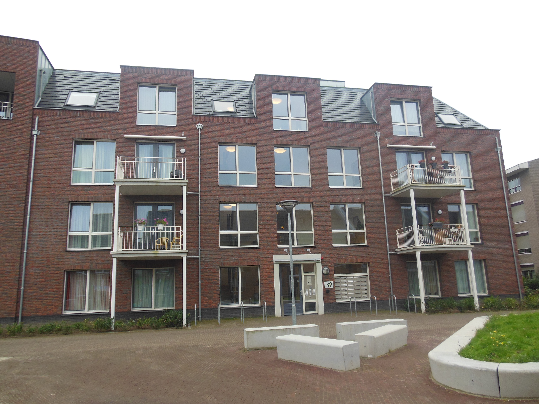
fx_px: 389
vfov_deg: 54.9
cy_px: 202
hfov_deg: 69.4
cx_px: 270
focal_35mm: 25
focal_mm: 4.5
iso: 125
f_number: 3.2
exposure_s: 1/250
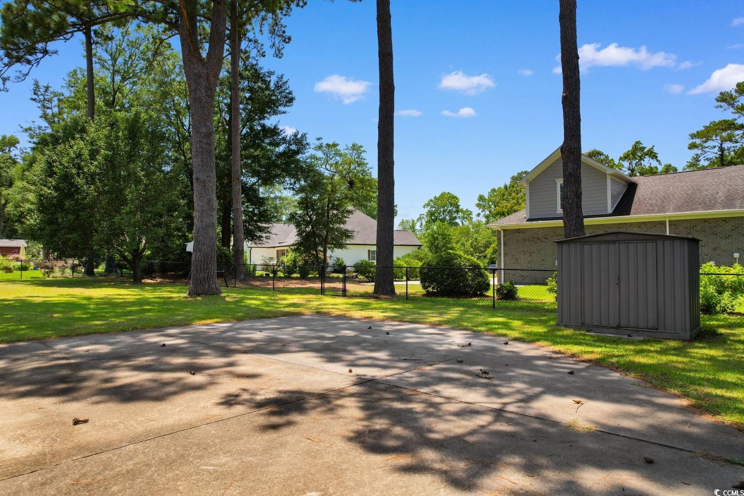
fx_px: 455
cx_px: 372
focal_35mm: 22
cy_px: 248
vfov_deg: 57.2
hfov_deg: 78.6
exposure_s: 1/200
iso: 100
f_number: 2.8
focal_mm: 8.38
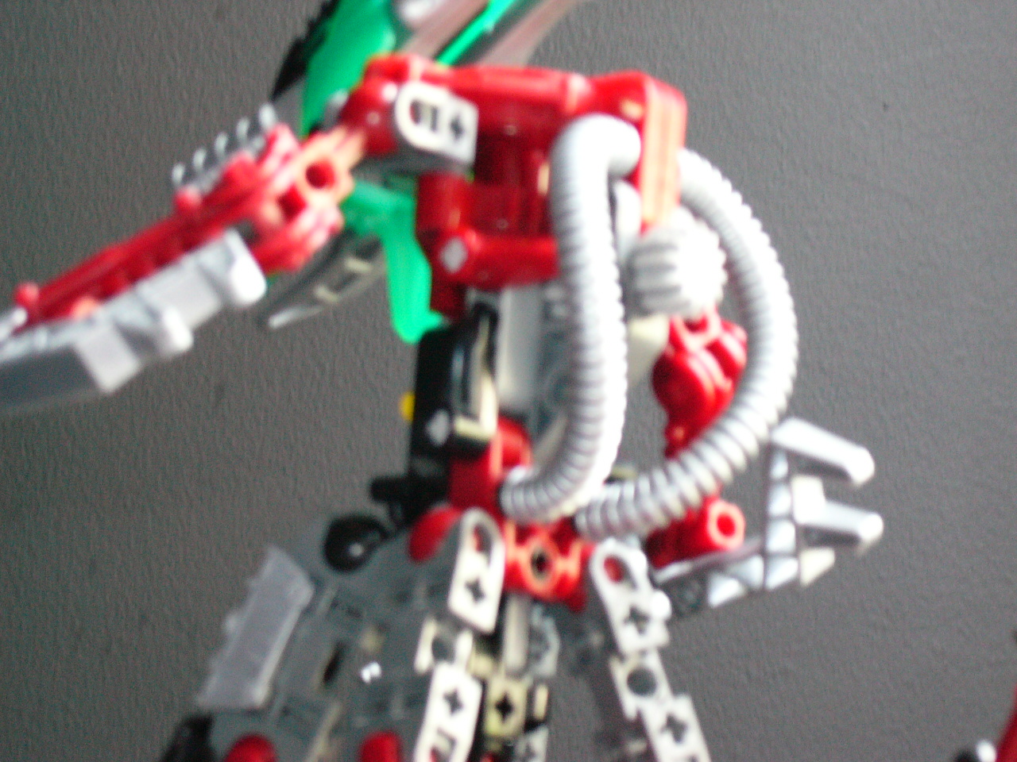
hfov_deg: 18.7
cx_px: 508
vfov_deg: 14.1
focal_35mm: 105
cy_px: 381
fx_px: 3085
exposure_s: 1/3.2
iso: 200
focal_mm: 17.4
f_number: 4.9
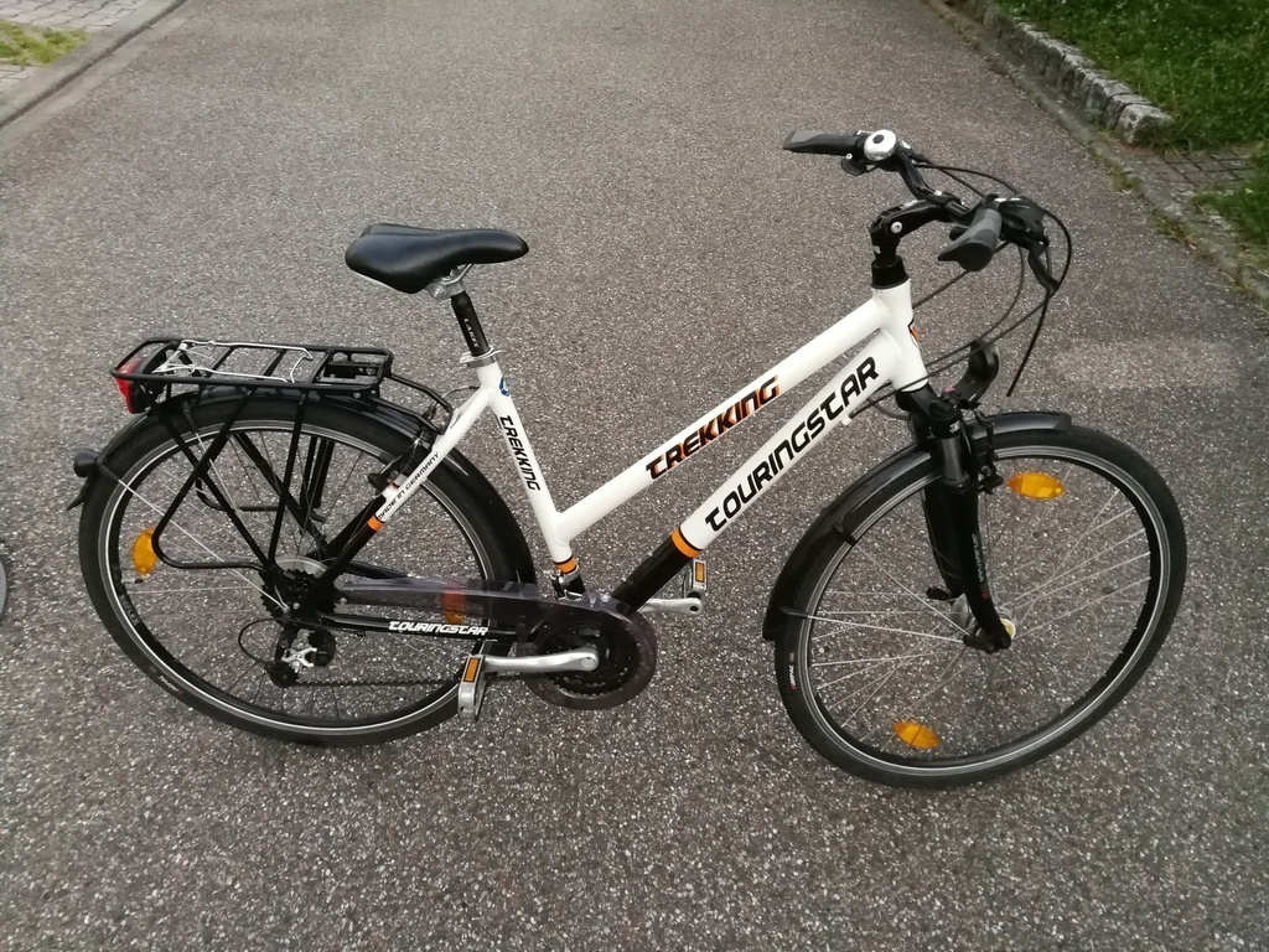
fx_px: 990
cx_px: 634
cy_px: 476
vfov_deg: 51.4
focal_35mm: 27
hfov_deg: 65.3
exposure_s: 1/20
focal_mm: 3.95
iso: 500
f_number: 1.8
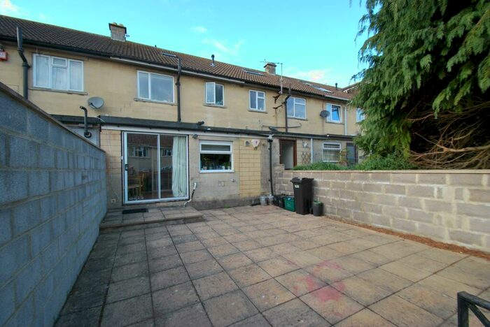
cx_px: 245
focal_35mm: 15
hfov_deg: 100.3
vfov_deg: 77.4
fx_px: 204
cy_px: 164
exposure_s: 1/125
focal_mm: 10
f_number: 5.6
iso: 160
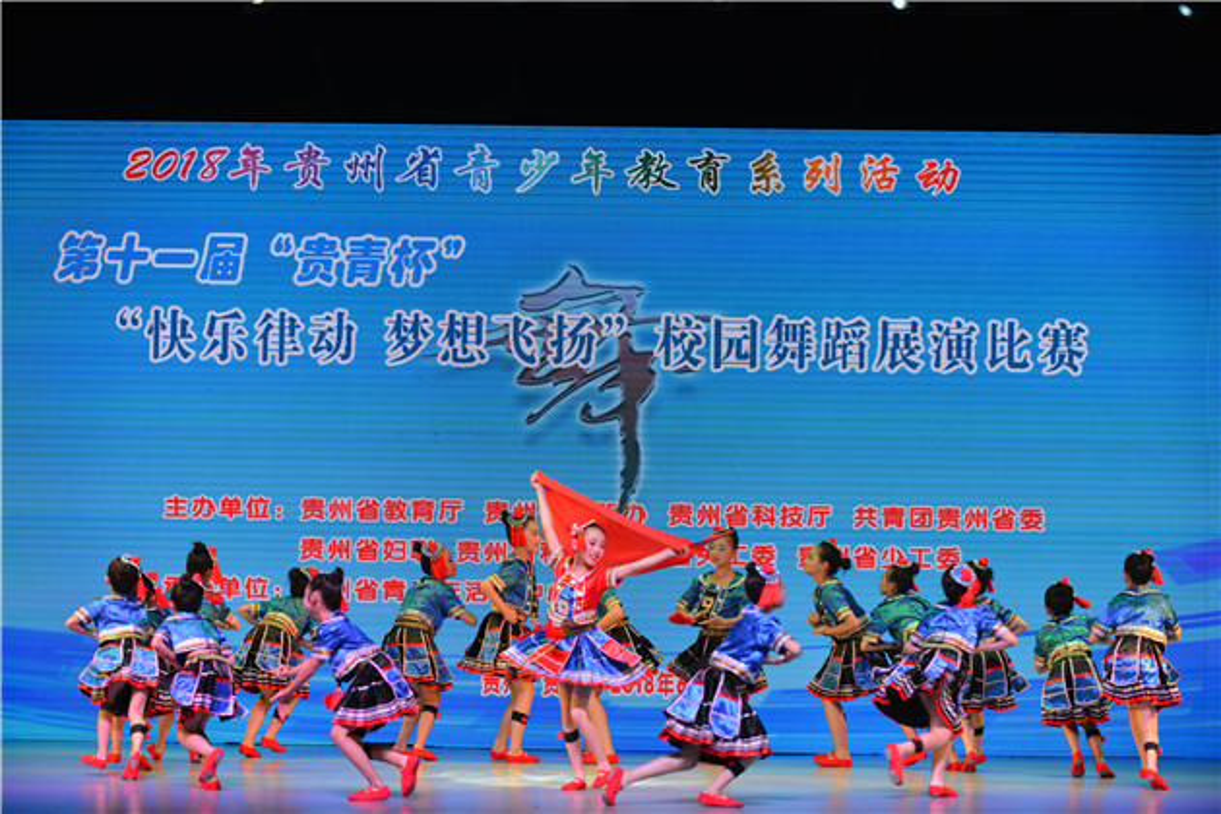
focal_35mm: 125
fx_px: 4239
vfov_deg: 11.0
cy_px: 407
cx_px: 610
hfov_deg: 16.4
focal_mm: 125
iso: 250
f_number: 3.5
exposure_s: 1/250
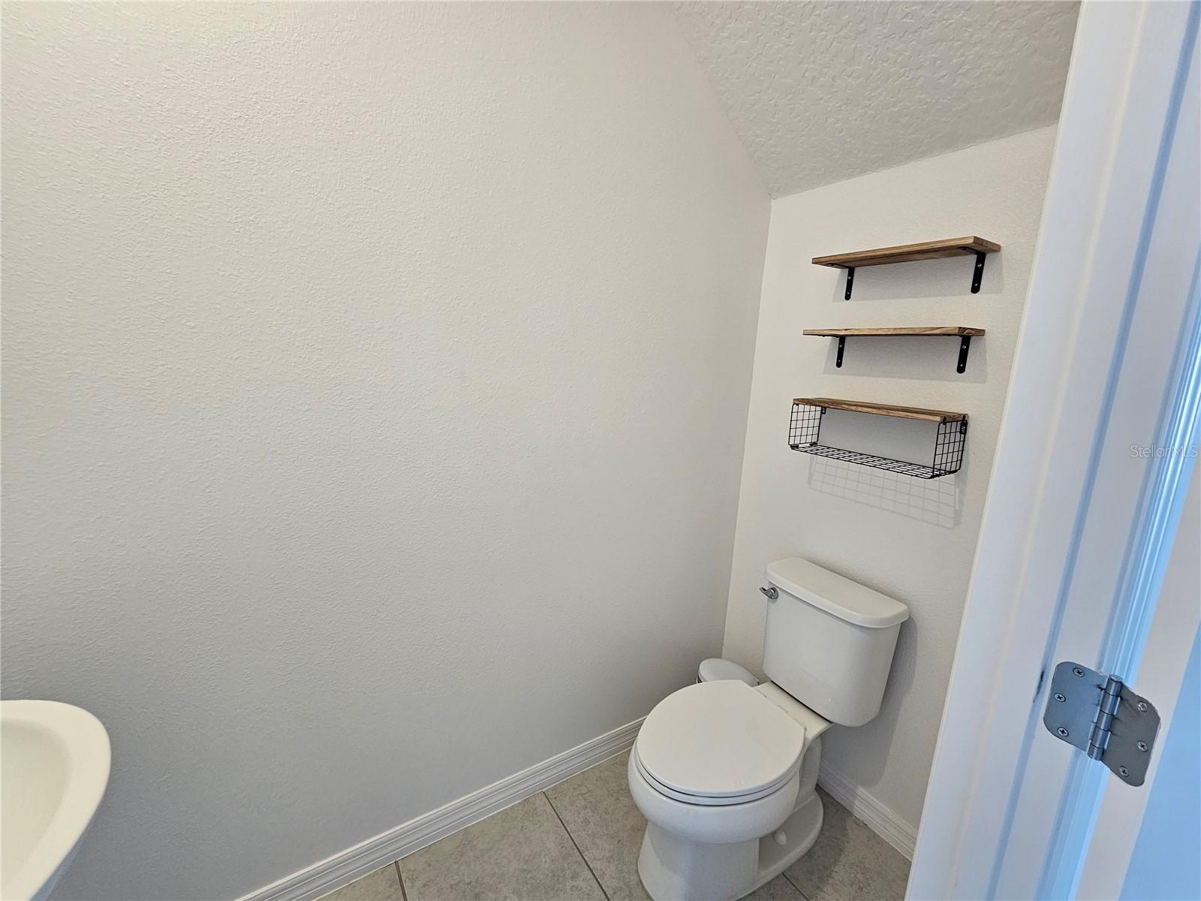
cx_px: 600
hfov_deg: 106.2
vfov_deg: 89.9
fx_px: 451
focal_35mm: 13
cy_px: 450
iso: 100
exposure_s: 1/60
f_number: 2.2
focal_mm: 2.2
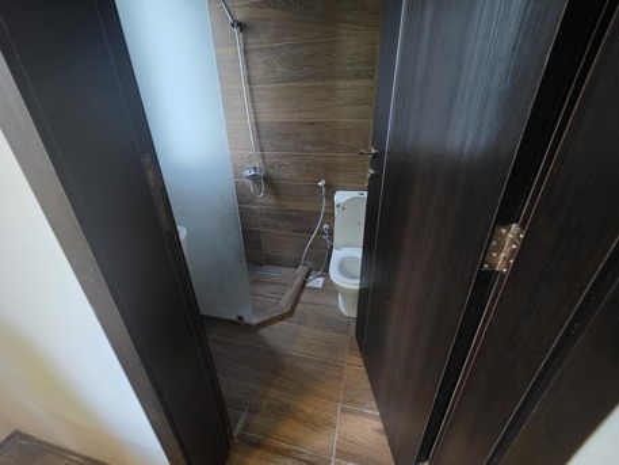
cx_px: 310
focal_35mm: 13
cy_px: 232
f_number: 1.9
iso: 1000
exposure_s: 1/33.3
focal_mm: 2.2
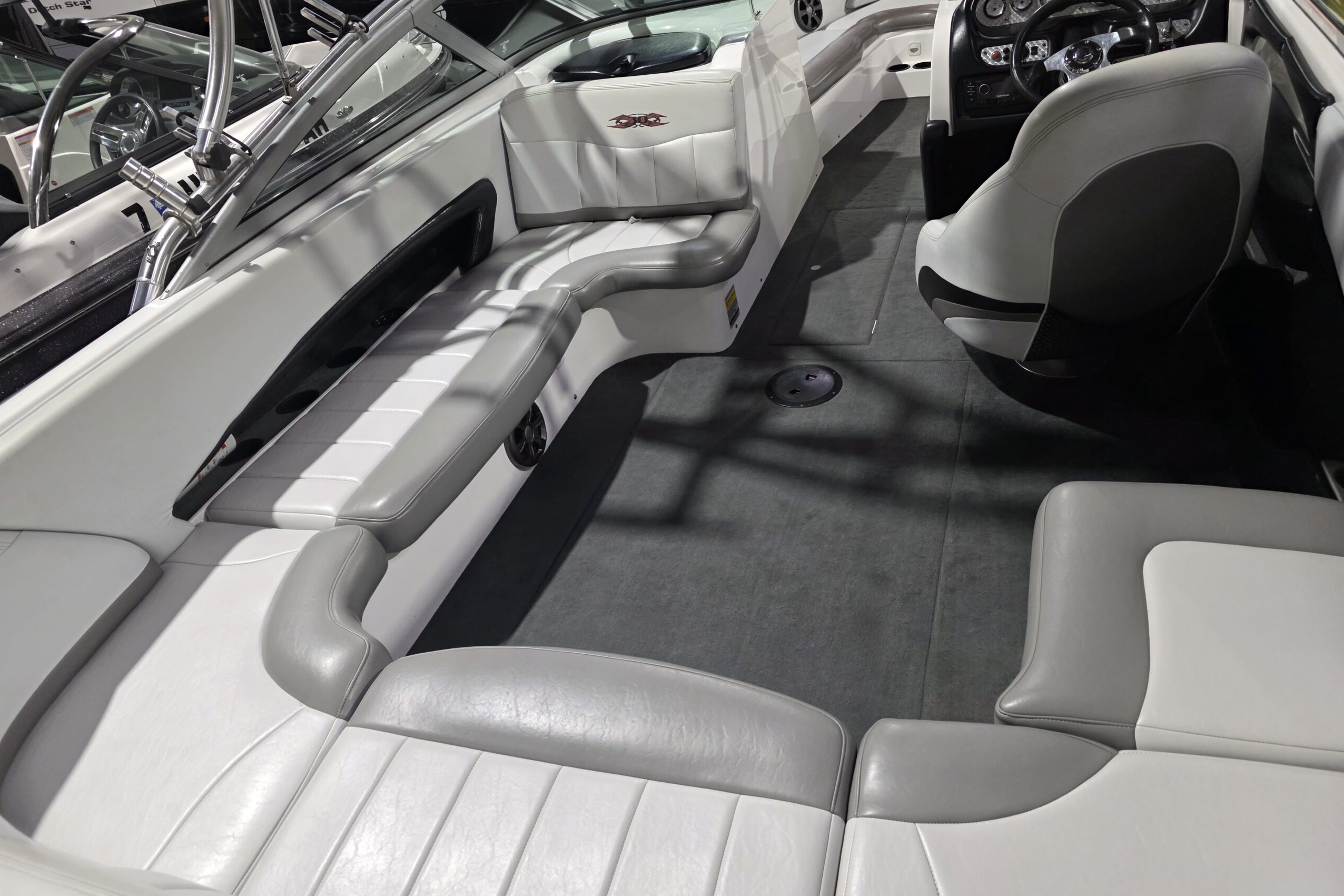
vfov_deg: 53.1
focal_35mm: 24
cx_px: 672
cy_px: 432
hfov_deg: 73.7
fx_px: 896
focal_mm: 6.3
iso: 400
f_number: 1.7
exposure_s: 1/120
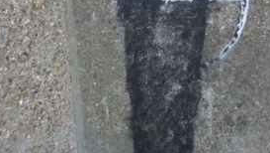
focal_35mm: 67
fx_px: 480
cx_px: 168
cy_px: -5
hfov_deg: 31.3
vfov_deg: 17.5
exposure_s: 1/160
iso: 80
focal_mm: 5.8
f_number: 2.6
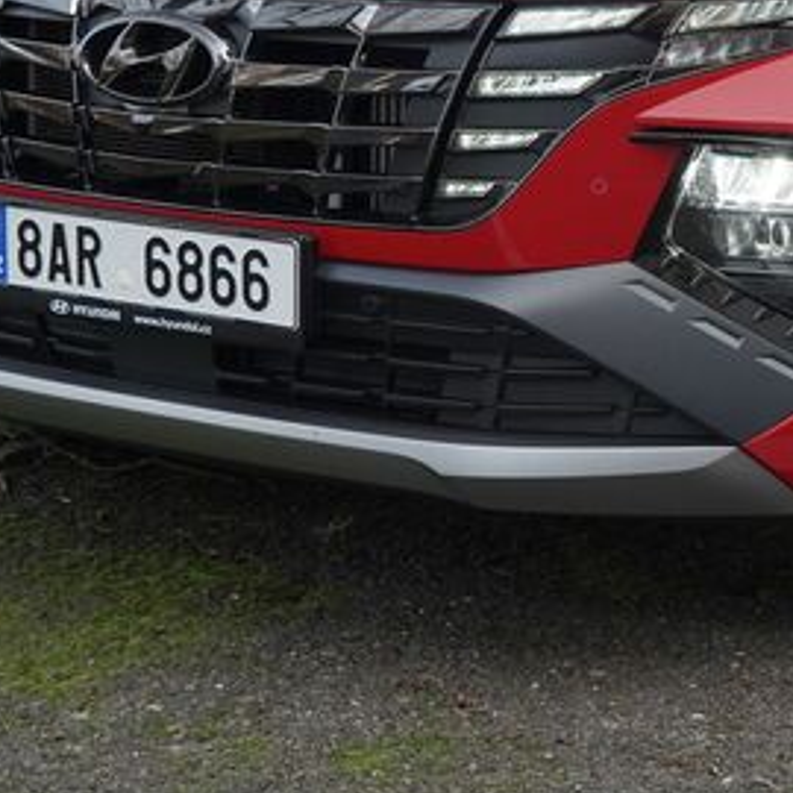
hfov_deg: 19.7
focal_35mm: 86
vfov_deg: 19.6
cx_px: 746
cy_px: -3
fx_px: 2229
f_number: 6.3
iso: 640
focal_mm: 33
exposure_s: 1/160
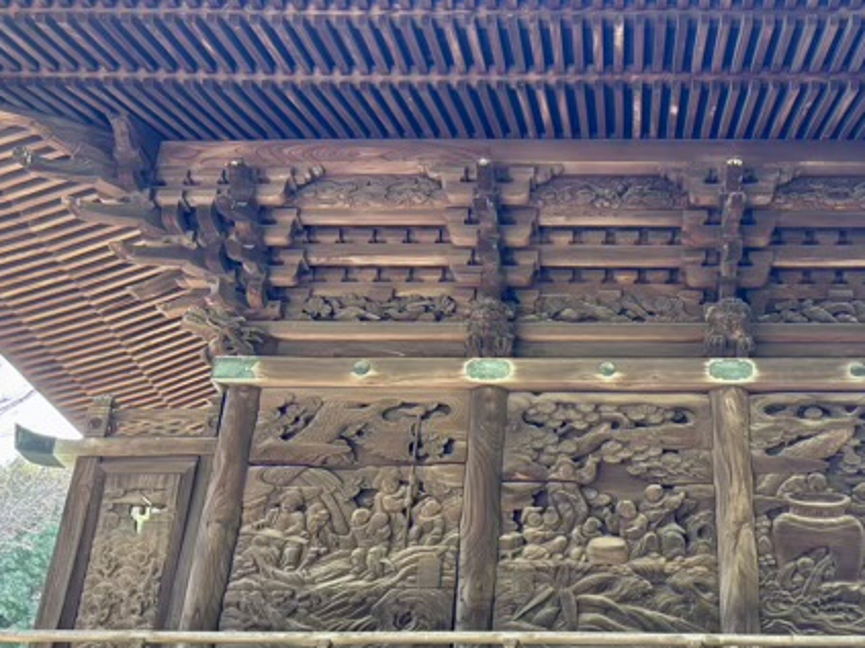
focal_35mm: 43
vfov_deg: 33.3
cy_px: 436
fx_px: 1074
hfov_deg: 43.1
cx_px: 591
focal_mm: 5.96
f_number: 1.6
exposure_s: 1/116
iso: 125
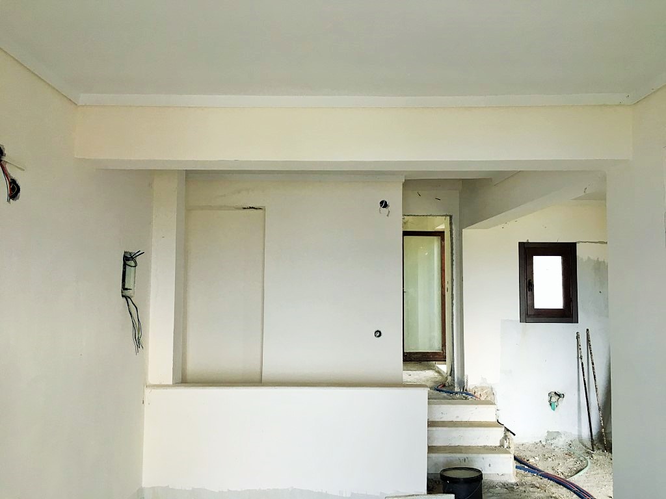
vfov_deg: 48.2
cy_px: 250
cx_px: 333
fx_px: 558
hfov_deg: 61.7
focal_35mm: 29
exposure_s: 1/33
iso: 40
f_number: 2.2
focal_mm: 4.15
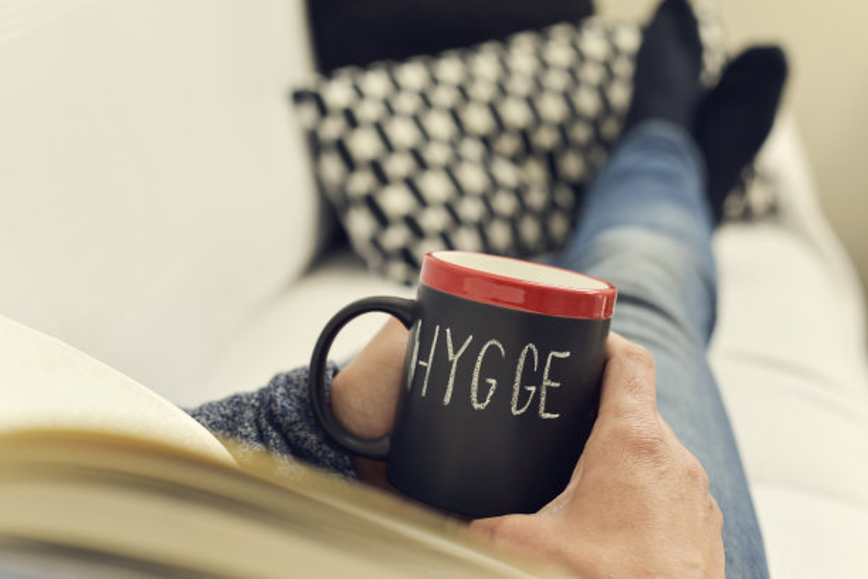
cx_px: 434
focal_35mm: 50
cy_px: 290
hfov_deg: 39.6
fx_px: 1205
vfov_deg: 27.0
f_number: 3.5
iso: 200
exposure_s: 1/125
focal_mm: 50
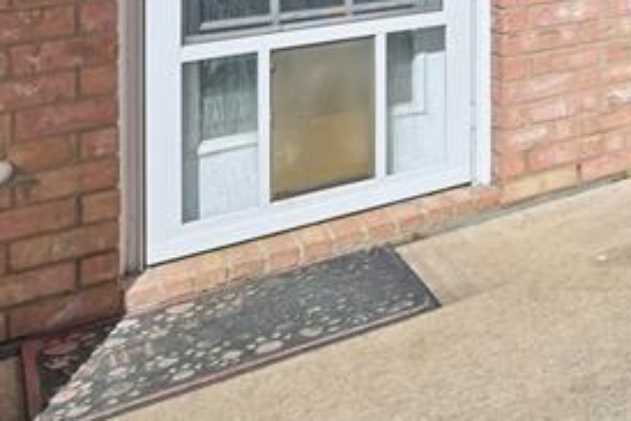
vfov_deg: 20.8
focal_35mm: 56
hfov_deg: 26.7
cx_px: 921
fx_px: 982
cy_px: -204
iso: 400
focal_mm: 15
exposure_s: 1/1250
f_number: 8
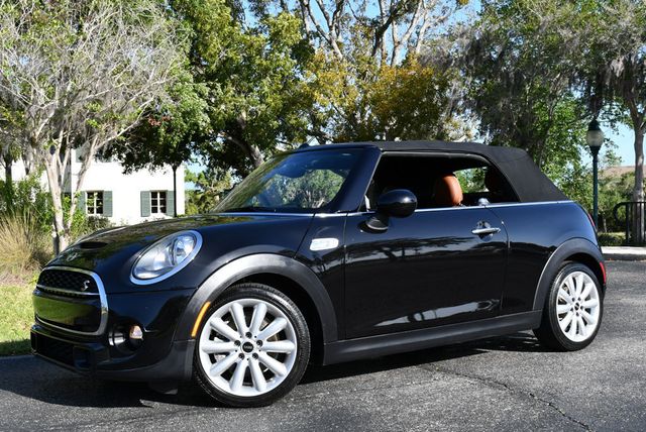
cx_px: 323
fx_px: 862
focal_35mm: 48
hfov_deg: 41.1
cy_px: 216
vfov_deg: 28.1
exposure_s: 1/250
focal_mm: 24
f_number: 8
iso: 160
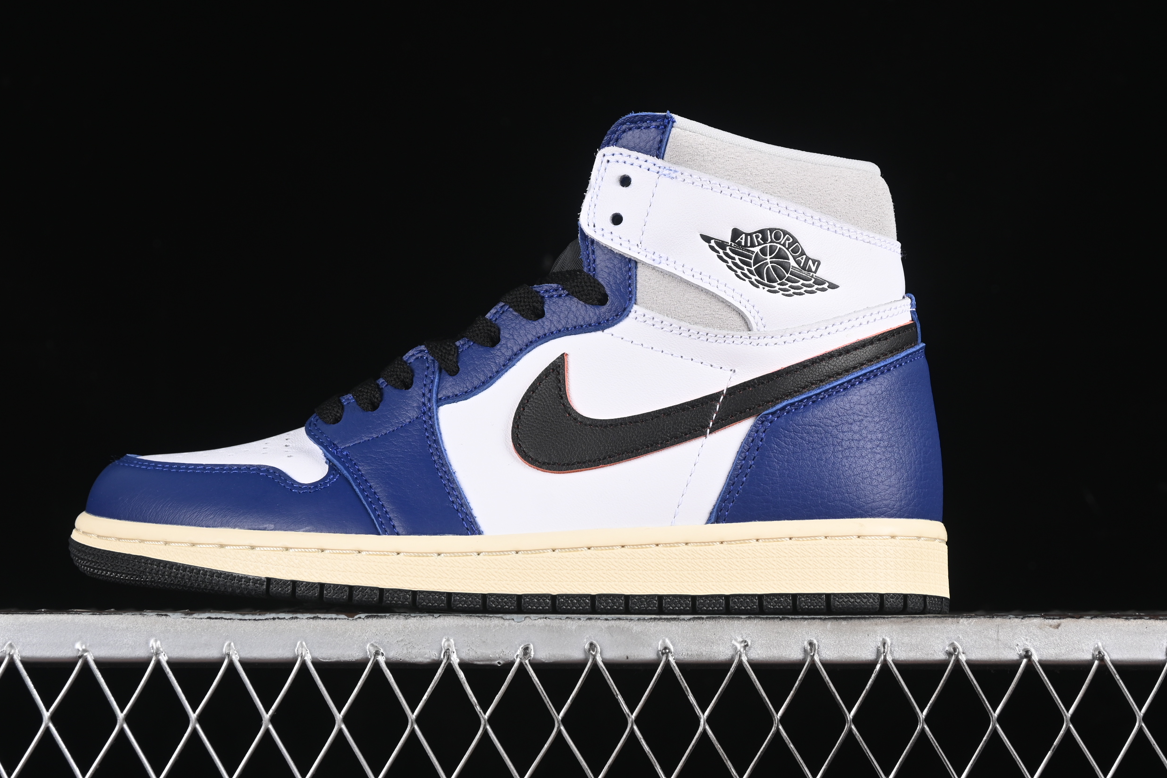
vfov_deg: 16.3
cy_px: 343
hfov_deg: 24.2
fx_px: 2723
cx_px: 527
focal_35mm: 84
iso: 160
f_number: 7.1
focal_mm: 50
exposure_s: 1/80
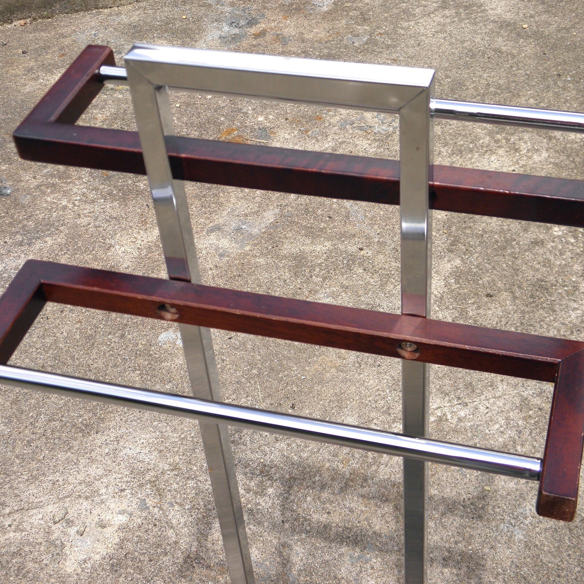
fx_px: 993
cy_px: 292
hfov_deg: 32.8
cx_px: 315
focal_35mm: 52
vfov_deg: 32.8
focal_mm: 7.9
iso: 100
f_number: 3.9
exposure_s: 1/320
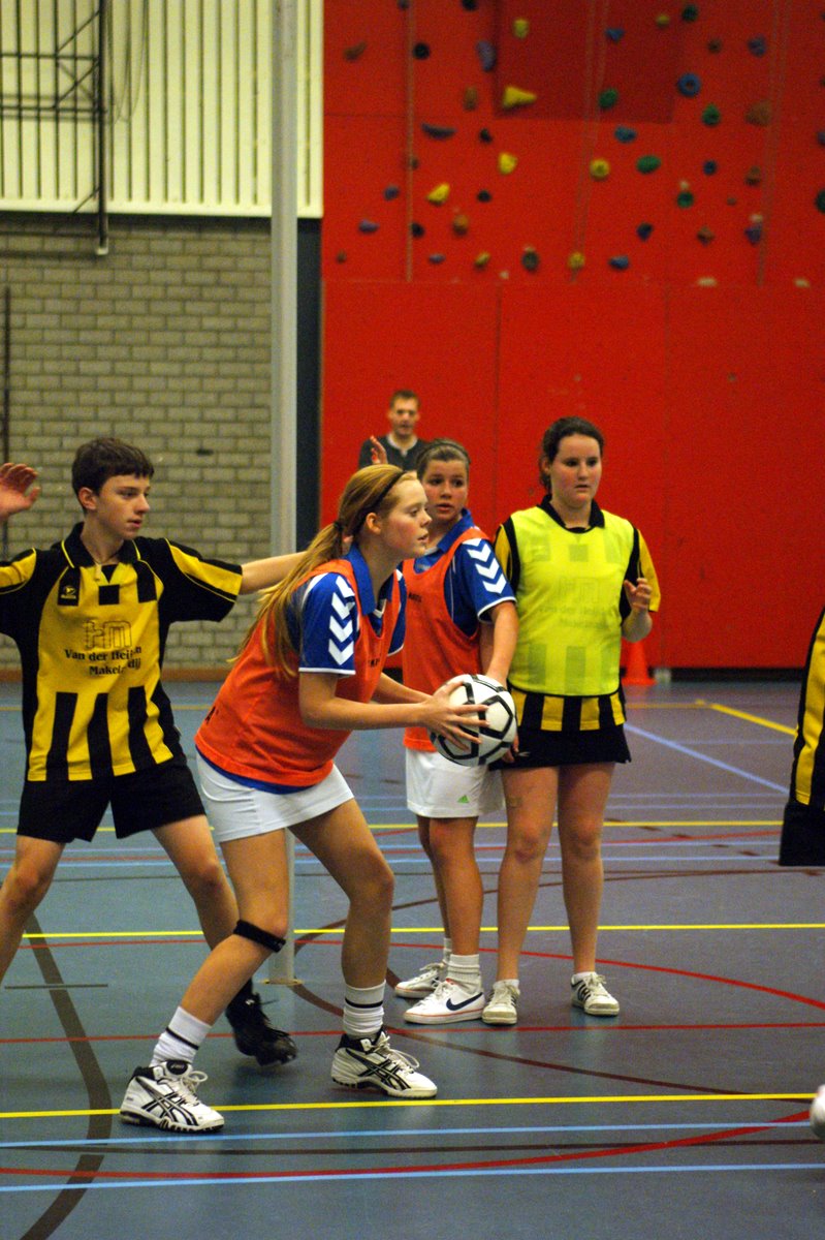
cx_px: 412
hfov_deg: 13.0
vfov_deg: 19.5
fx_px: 3612
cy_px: 620
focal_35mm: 105
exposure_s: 1/160
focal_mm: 70
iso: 1600
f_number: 2.8
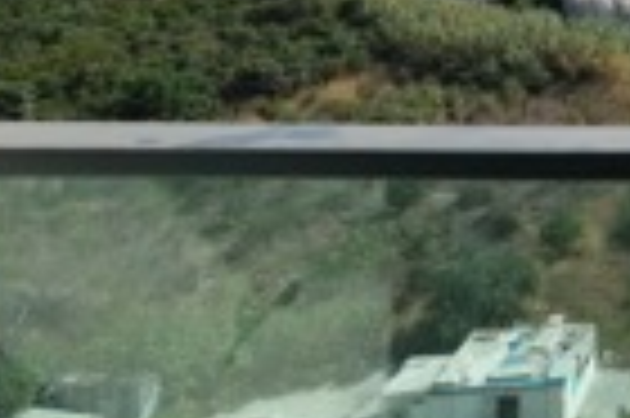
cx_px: 1012
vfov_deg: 20.9
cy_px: -209
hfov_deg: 24.8
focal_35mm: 55
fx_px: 961
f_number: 4
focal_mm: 8
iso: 125
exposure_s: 1/1000
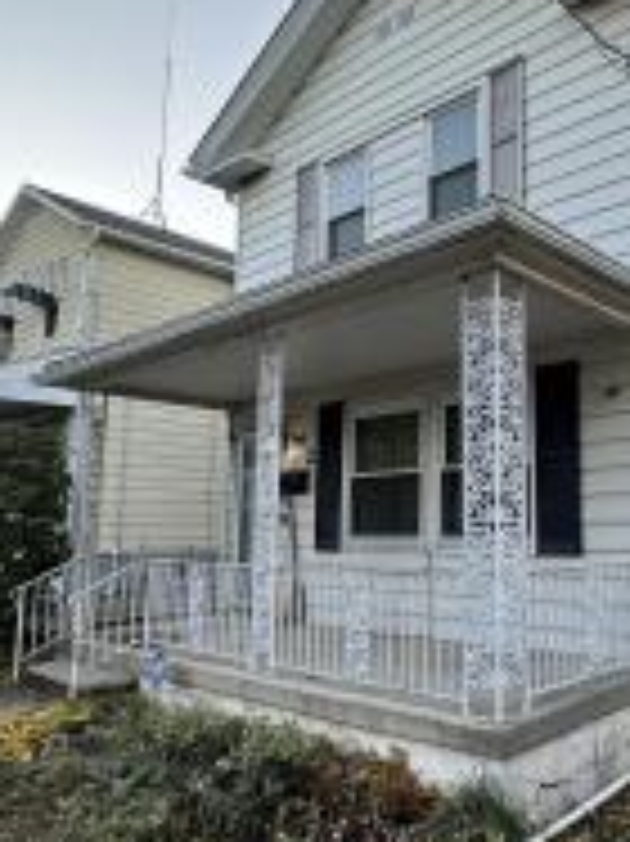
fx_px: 729
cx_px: 522
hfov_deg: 44.0
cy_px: 428
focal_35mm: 30
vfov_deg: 60.0
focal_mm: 2.22
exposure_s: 1/99
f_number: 2.2
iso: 50
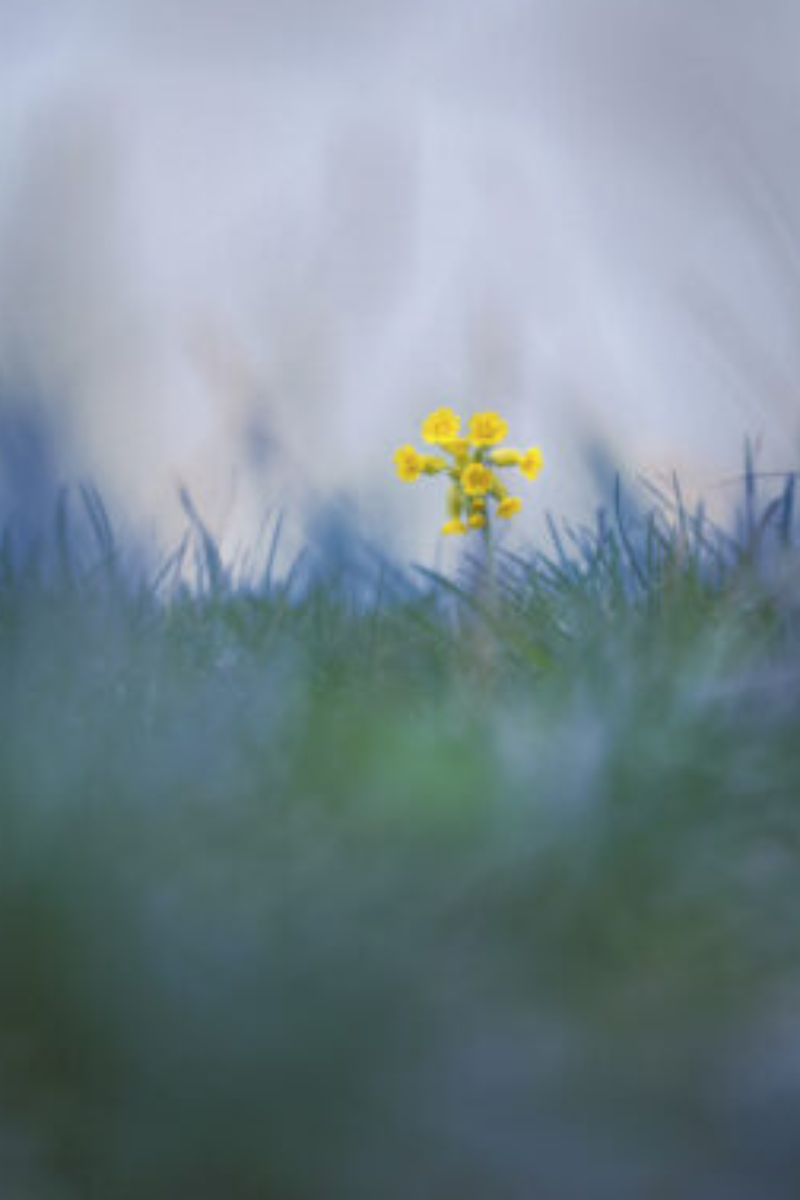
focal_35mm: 163
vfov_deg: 12.6
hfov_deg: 8.4
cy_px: 590
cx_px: 402
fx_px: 5433
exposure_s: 1/200
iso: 100
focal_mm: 56.39
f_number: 4
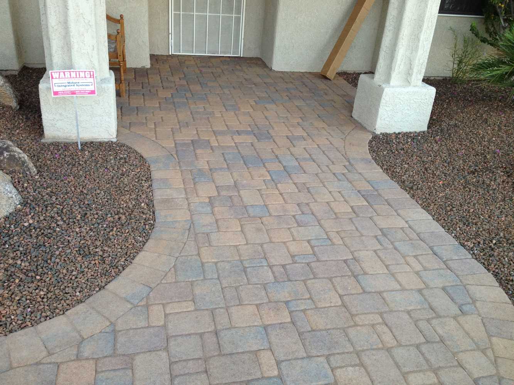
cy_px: 192
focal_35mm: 35
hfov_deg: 52.6
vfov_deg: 40.7
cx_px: 257
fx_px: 520
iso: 100
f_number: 2.4
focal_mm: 4.28
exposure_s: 1/120
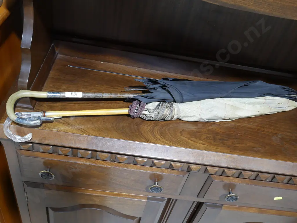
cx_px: 148
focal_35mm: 34
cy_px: 112
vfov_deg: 41.8
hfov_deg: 54.0
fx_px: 292
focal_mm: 17
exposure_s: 1/60
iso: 2000
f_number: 5.3
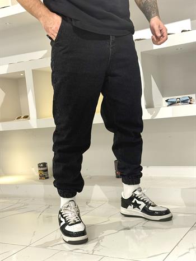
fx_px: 362
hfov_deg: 30.3
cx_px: 98
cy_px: 130
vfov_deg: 39.6
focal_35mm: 48
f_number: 1.78
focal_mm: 6.76
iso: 160
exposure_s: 1/100
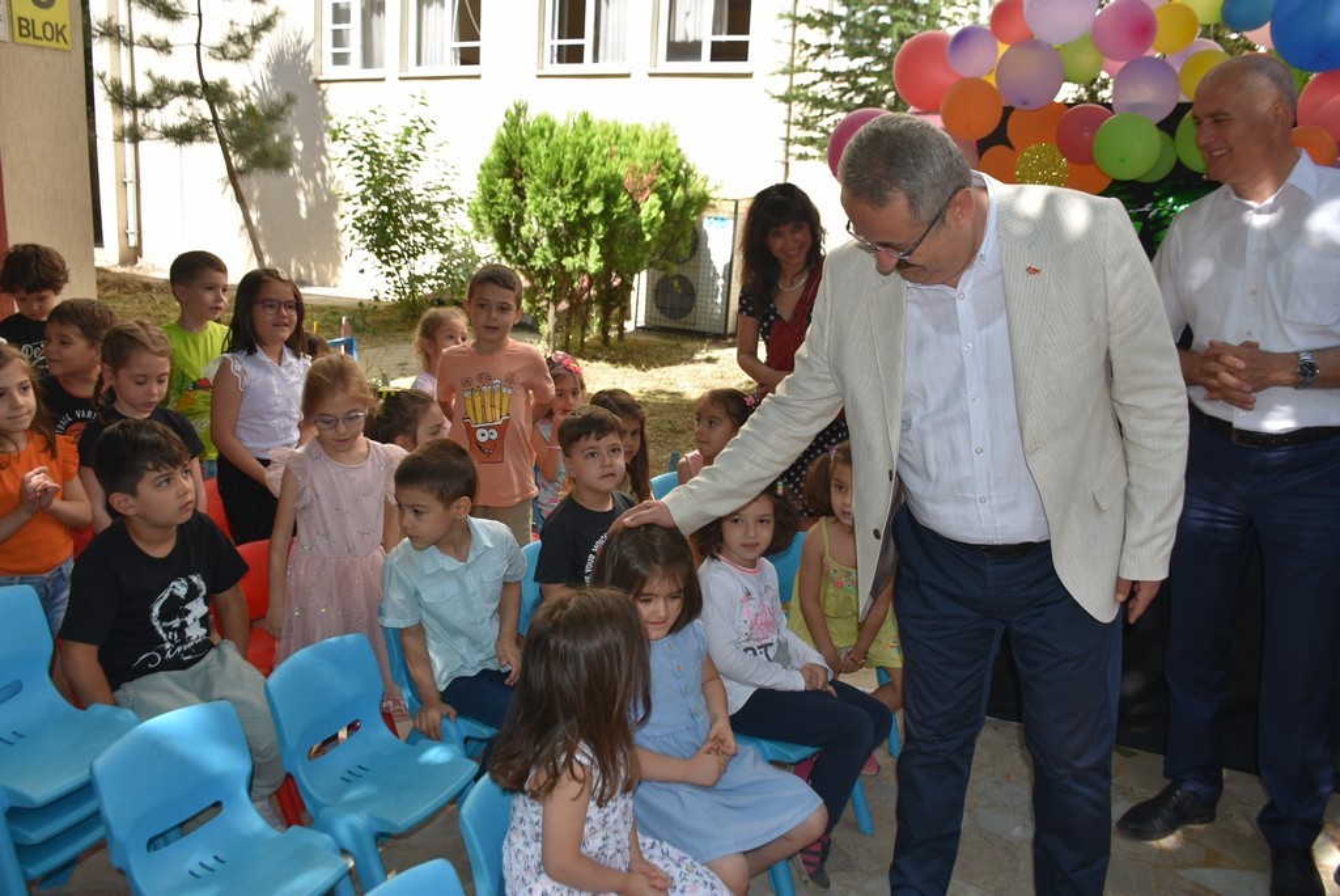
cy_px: 448
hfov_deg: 67.4
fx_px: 1006
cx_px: 670
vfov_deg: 48.0
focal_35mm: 27
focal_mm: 18
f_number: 5
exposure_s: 1/250
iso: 100
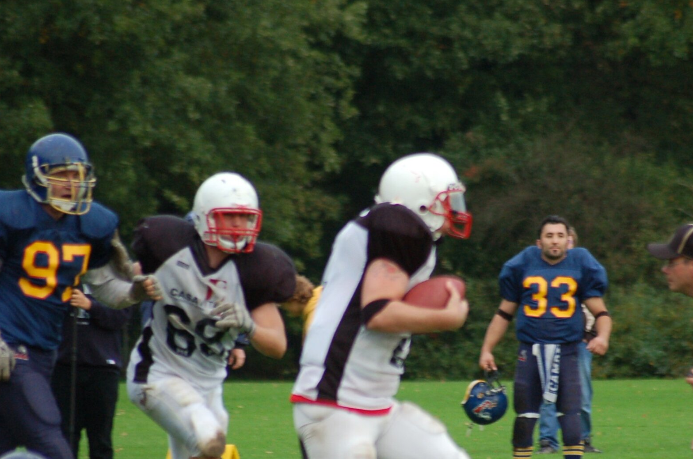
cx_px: 445
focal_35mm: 463
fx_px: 8895
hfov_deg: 4.5
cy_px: 305
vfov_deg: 3.0
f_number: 5.3
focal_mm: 220
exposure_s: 1/400
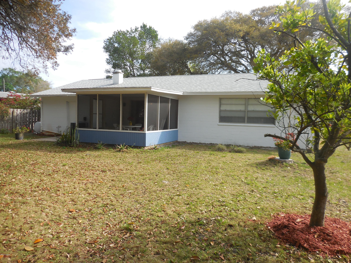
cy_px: 132
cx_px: 176
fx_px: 253
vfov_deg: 54.9
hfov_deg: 69.4
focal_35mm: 25
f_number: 3.7
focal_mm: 4.5
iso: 125
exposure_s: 1/400
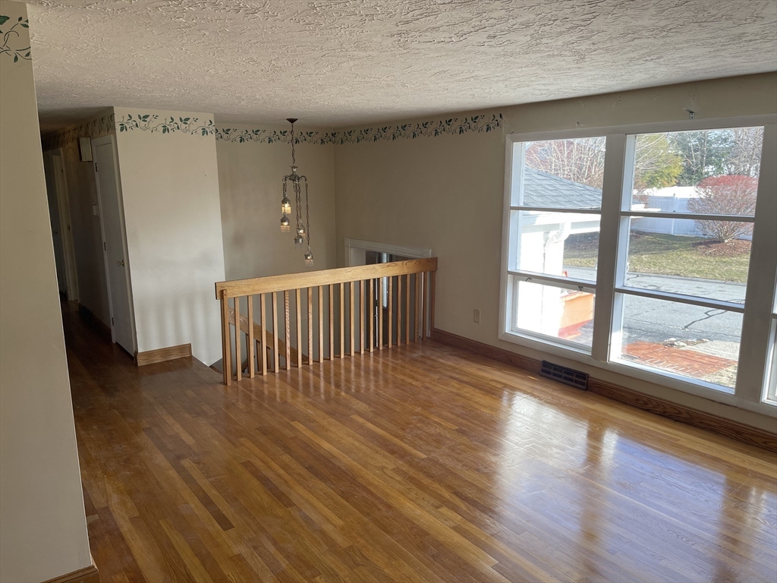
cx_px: 388
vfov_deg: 54.9
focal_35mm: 25
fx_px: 561
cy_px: 292
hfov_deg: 69.4
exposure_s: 1/232
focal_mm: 5.1
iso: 32
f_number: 1.6
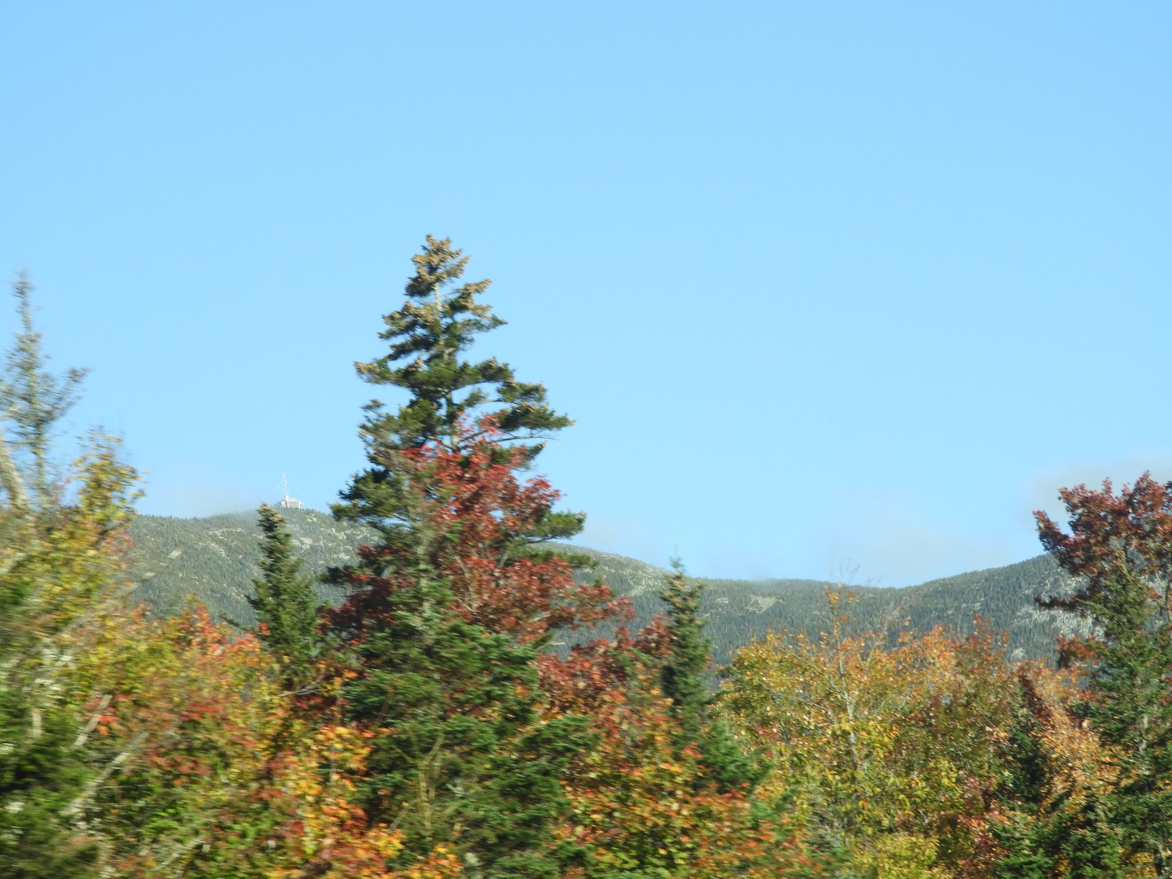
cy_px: 440
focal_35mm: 180
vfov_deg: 8.2
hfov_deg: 11.0
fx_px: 6094
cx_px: 586
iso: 100
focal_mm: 32.2
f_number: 5.3
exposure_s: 1/200
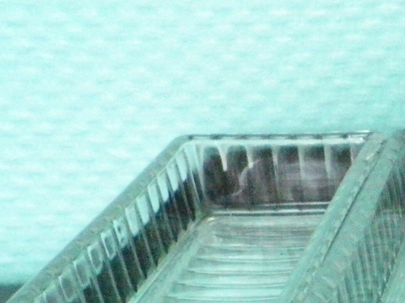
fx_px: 1252
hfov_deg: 16.5
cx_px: 634
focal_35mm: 107
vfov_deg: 13.7
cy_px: 258
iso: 800
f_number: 2.6
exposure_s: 1/15
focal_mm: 4.9
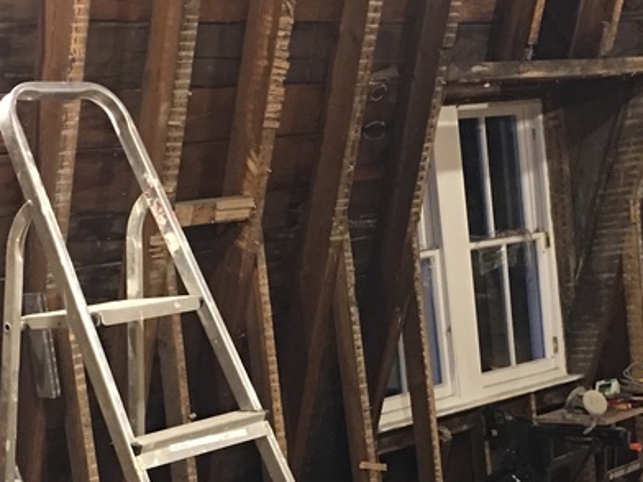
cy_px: 418
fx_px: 1467
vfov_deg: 18.4
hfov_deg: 24.7
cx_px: 334
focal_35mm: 79
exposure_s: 1/4
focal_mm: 4.15
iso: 100
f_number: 2.2
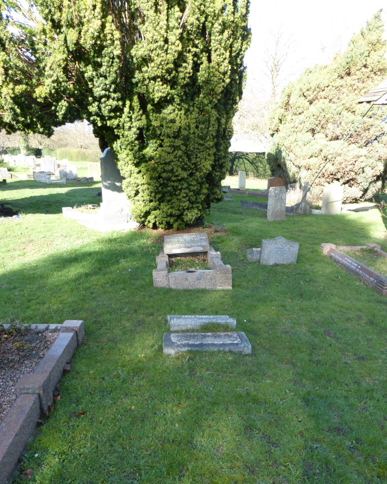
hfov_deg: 53.2
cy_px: 259
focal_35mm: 27
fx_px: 387
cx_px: 190
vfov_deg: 64.0
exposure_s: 1/100
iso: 100
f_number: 3.5
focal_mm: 4.3
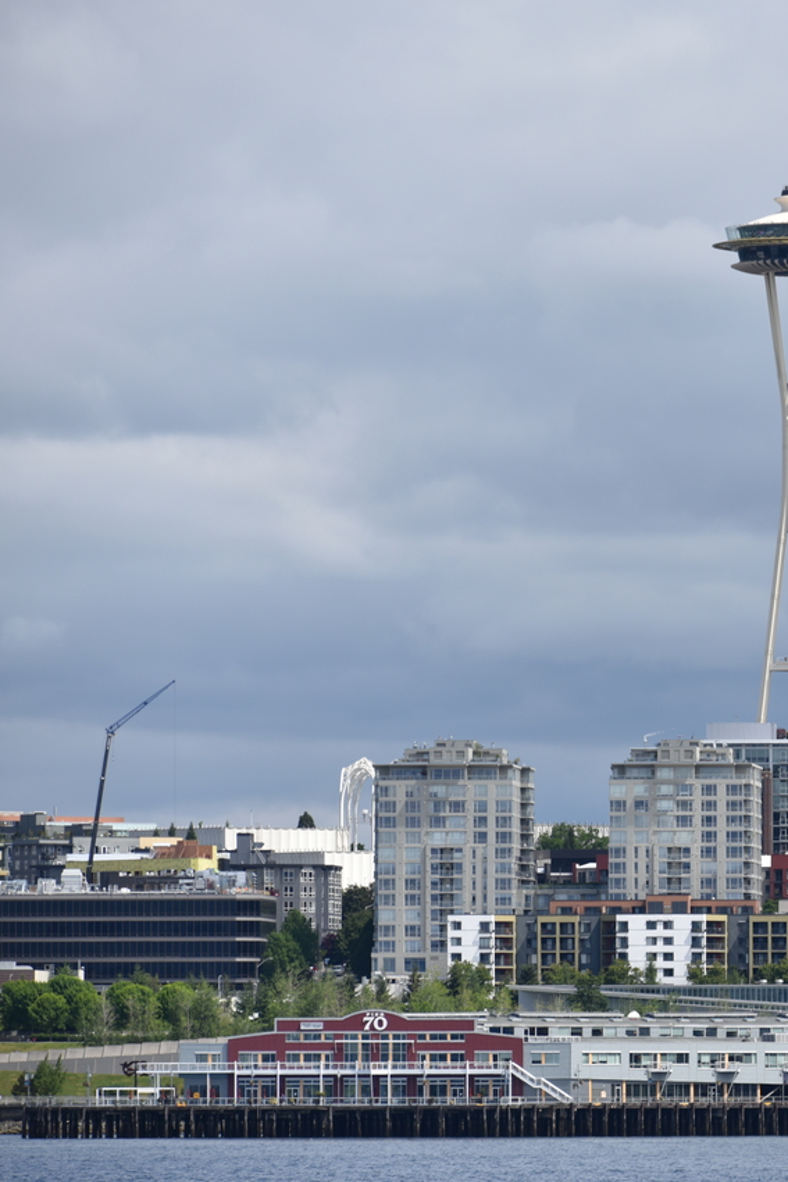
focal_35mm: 301
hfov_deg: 4.6
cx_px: 862
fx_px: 9886
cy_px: 592
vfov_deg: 6.8
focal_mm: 200
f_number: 8
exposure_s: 1/400
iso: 100
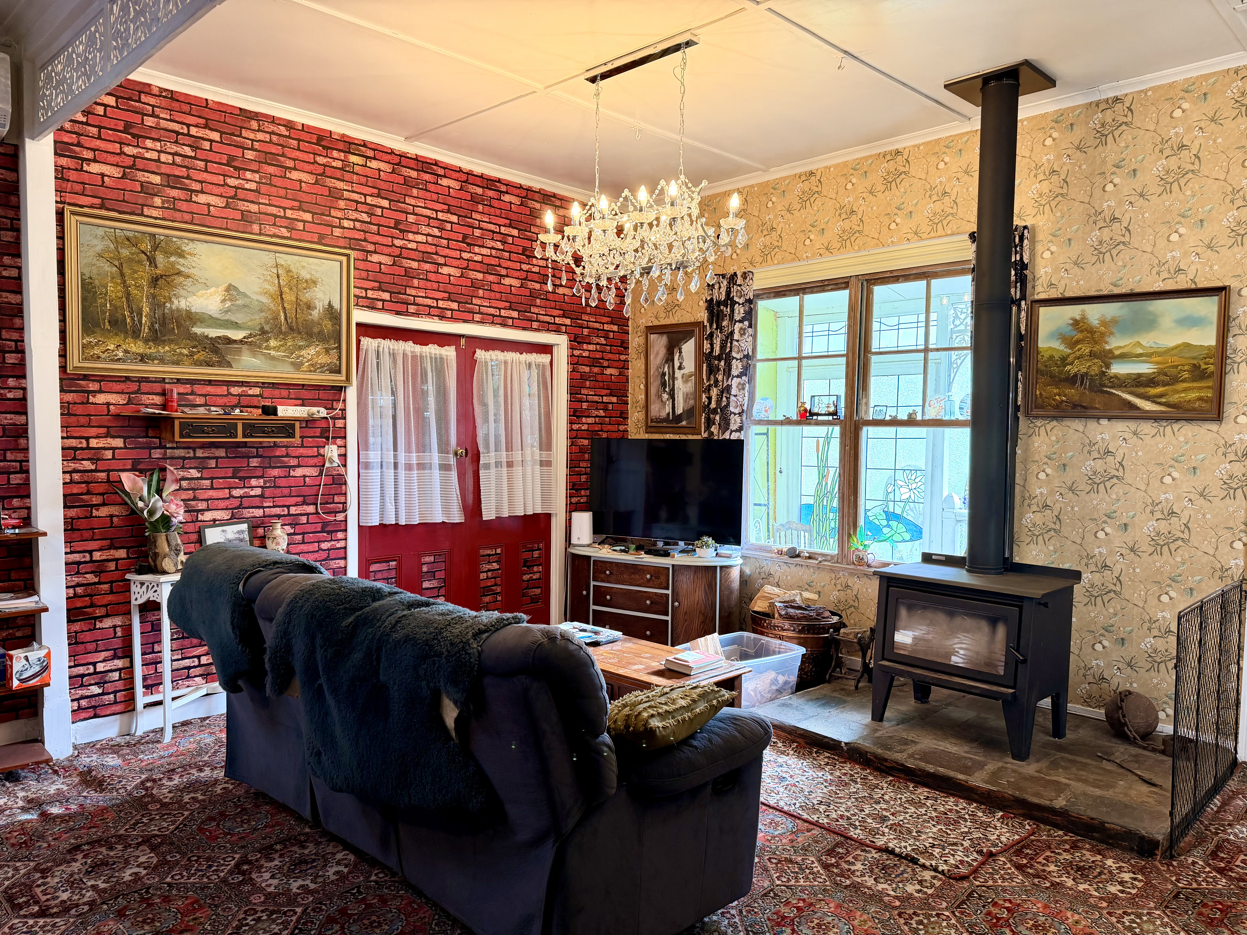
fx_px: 865
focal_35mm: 24
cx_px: 624
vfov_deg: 56.8
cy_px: 468
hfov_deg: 71.6
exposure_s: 1/100
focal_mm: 6.76
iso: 160
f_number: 1.78
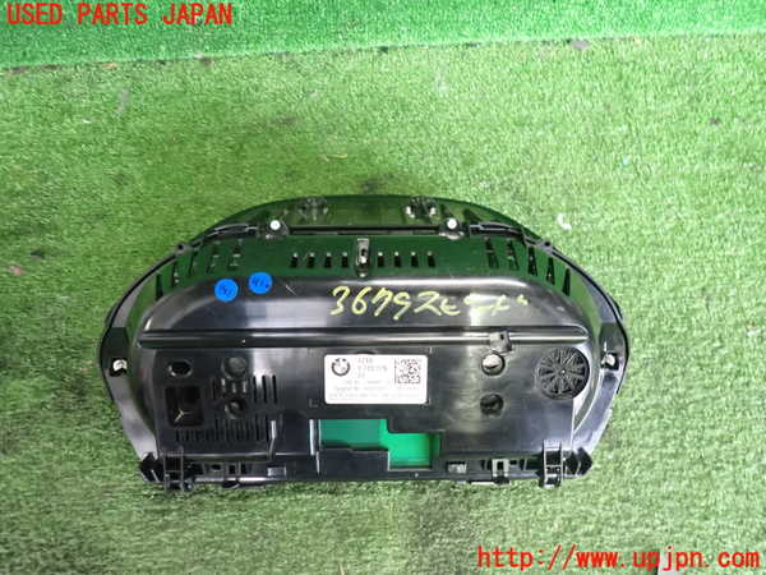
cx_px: 383
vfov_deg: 54.9
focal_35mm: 25
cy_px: 288
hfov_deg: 69.4
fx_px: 553
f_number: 2
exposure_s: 1/160
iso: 1250
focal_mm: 4.5
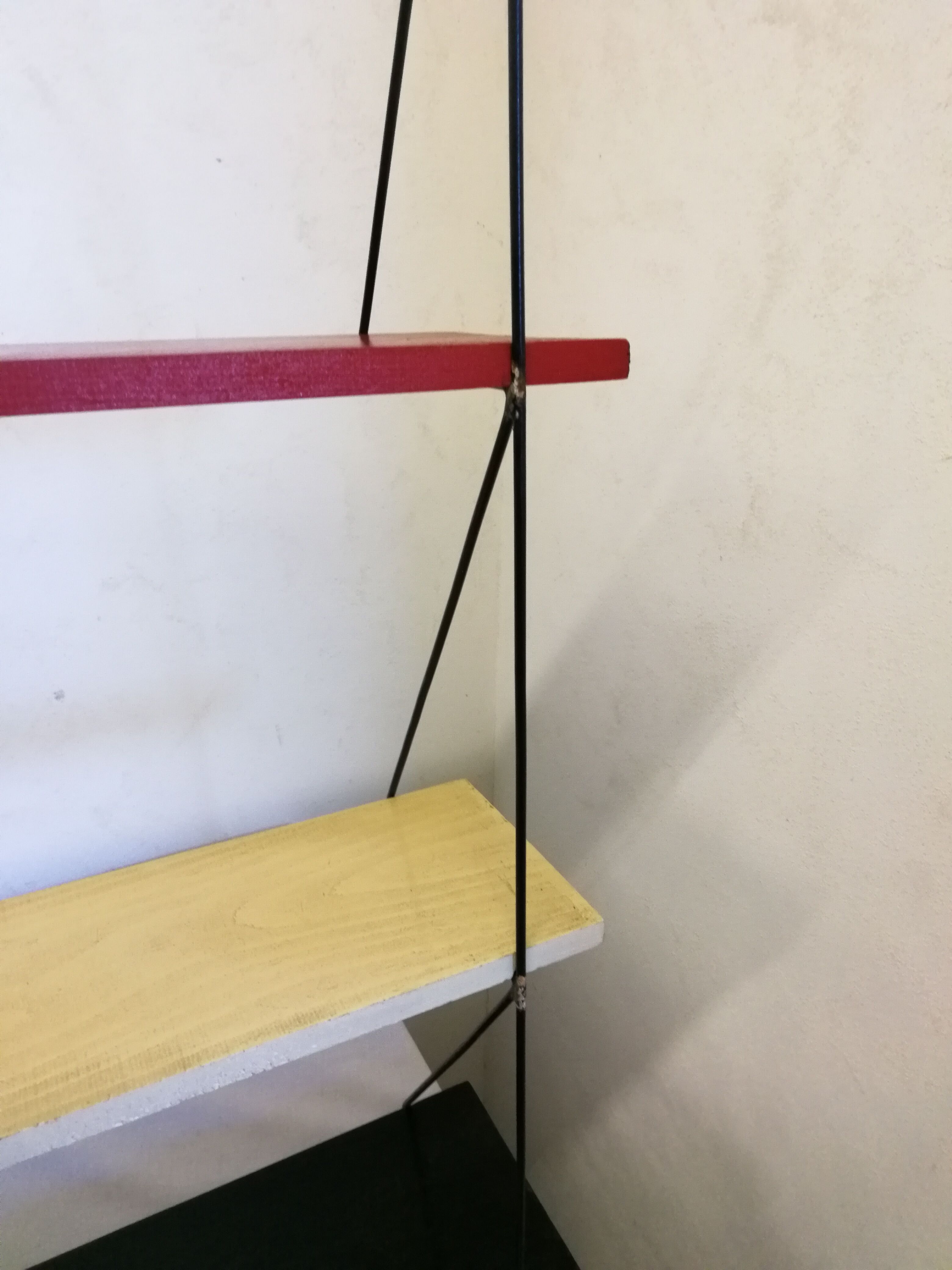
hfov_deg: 56.8
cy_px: 635
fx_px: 880
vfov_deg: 71.6
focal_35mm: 24
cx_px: 476
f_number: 2.2
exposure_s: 1/50
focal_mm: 2.38
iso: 100
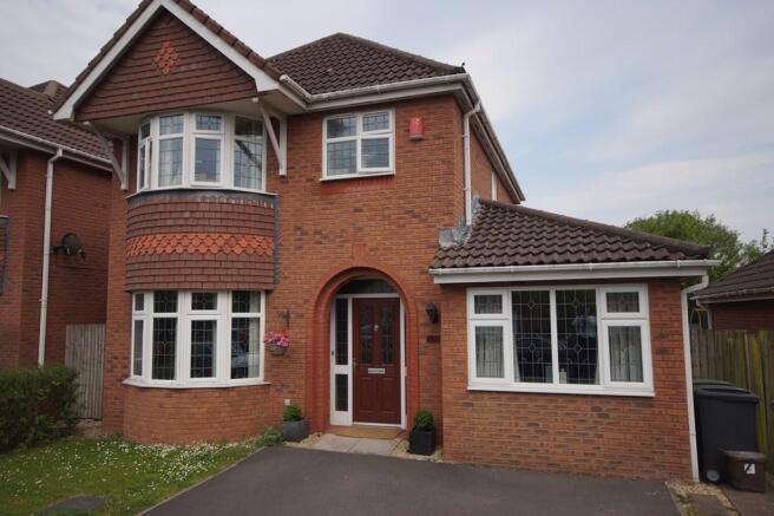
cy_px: 258
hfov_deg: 70.5
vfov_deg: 50.4
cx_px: 387
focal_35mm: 26
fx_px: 548
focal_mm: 17
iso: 100
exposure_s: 1/400
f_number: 5.6
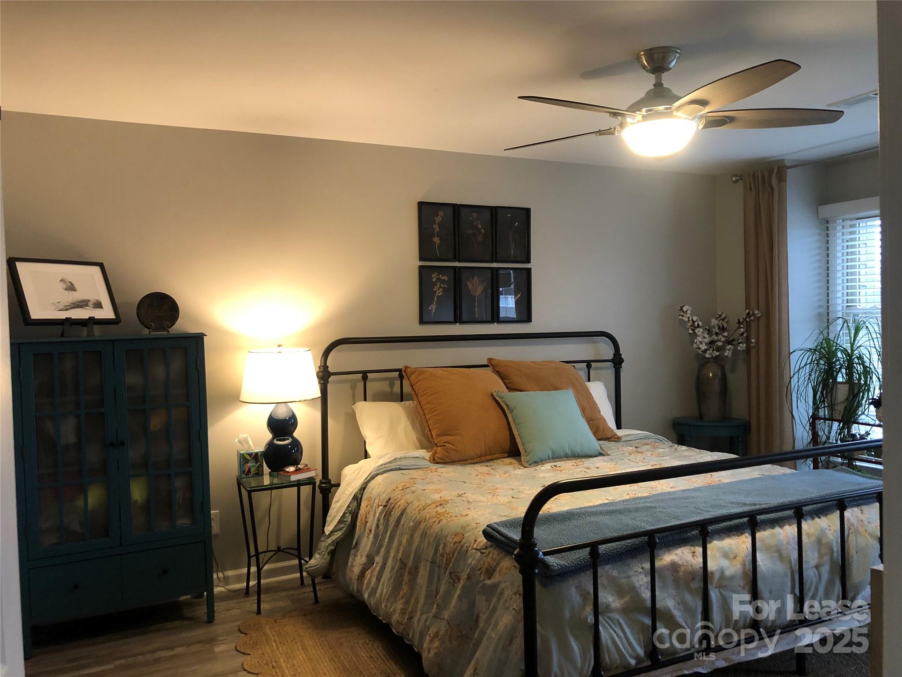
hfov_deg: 63.4
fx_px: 730
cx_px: 451
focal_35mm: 28
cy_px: 338
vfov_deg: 49.7
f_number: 1.8
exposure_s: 1/15
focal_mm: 3.99
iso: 64
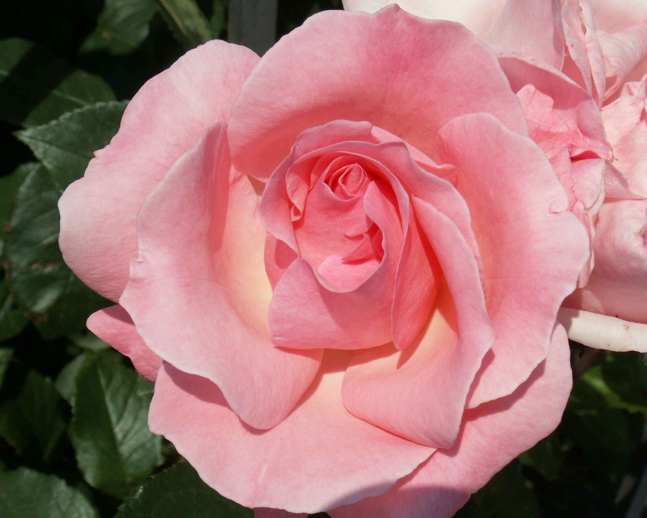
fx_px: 1245
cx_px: 329
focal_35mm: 65
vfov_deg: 23.5
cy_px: 259
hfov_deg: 29.1
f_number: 8
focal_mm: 10.28
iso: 50
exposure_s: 1/320
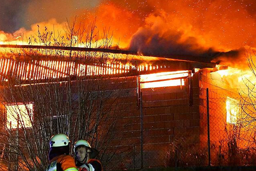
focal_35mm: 144
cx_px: 143
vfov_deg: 9.5
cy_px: 93
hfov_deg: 14.2
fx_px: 1024
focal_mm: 112
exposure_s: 1/160
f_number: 5.3
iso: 8000
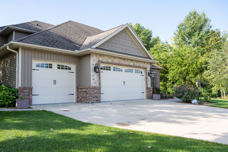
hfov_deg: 61.9
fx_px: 190
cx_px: 114
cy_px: 76
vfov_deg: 43.6
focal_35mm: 30
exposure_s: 1/80
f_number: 8
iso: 125
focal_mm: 30
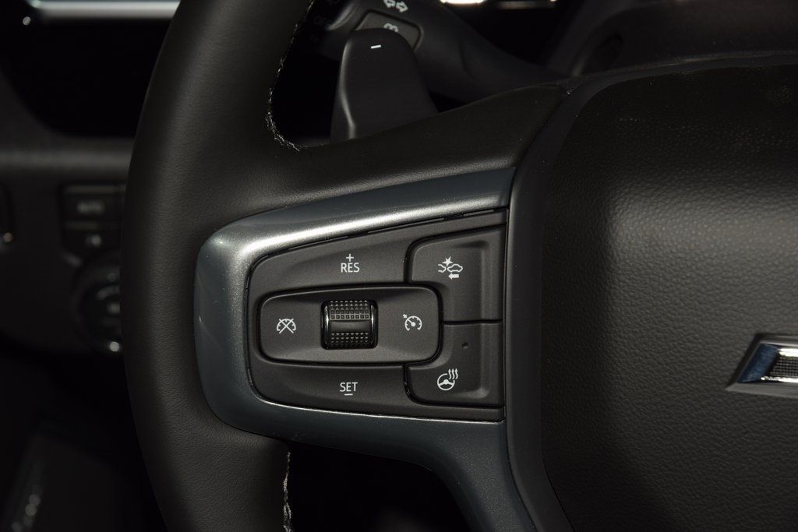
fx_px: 2328
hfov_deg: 19.5
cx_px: 399
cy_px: 266
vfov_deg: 13.0
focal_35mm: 105
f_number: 8
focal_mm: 70
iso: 100
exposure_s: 1/125
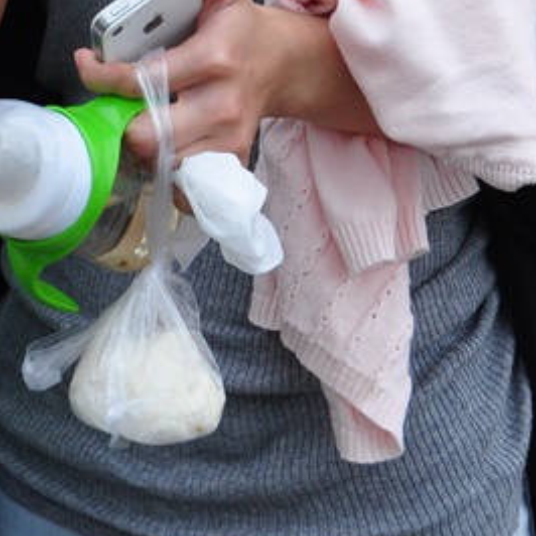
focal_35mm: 150
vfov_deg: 11.2
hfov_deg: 11.3
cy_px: -290
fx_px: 2628
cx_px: -163
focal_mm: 26
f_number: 6.3
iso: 500
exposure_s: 1/500
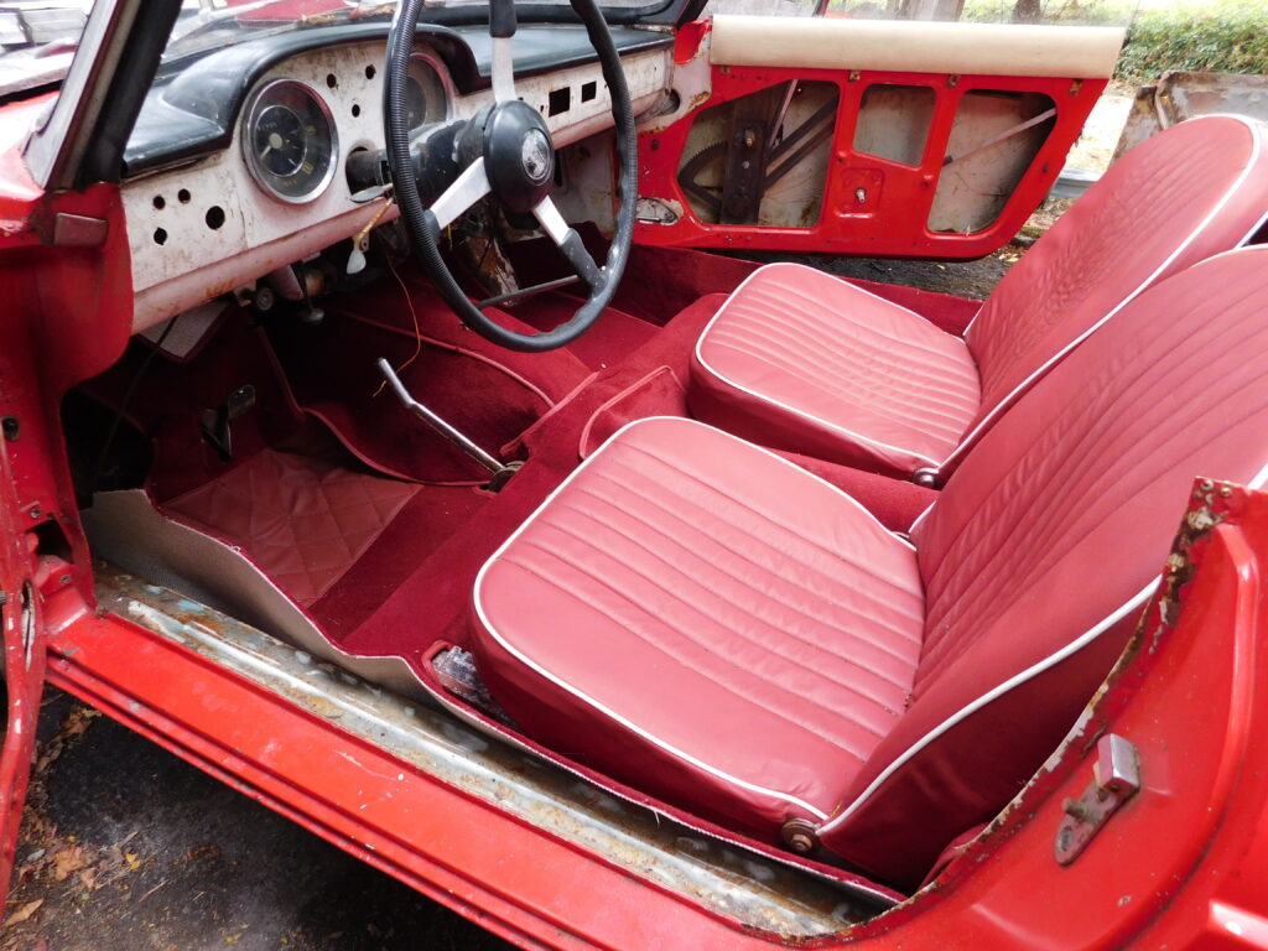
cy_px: 476
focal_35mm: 23
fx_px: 843
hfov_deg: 73.9
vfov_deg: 58.9
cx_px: 634
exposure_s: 1/40
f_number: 3
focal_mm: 4
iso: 200
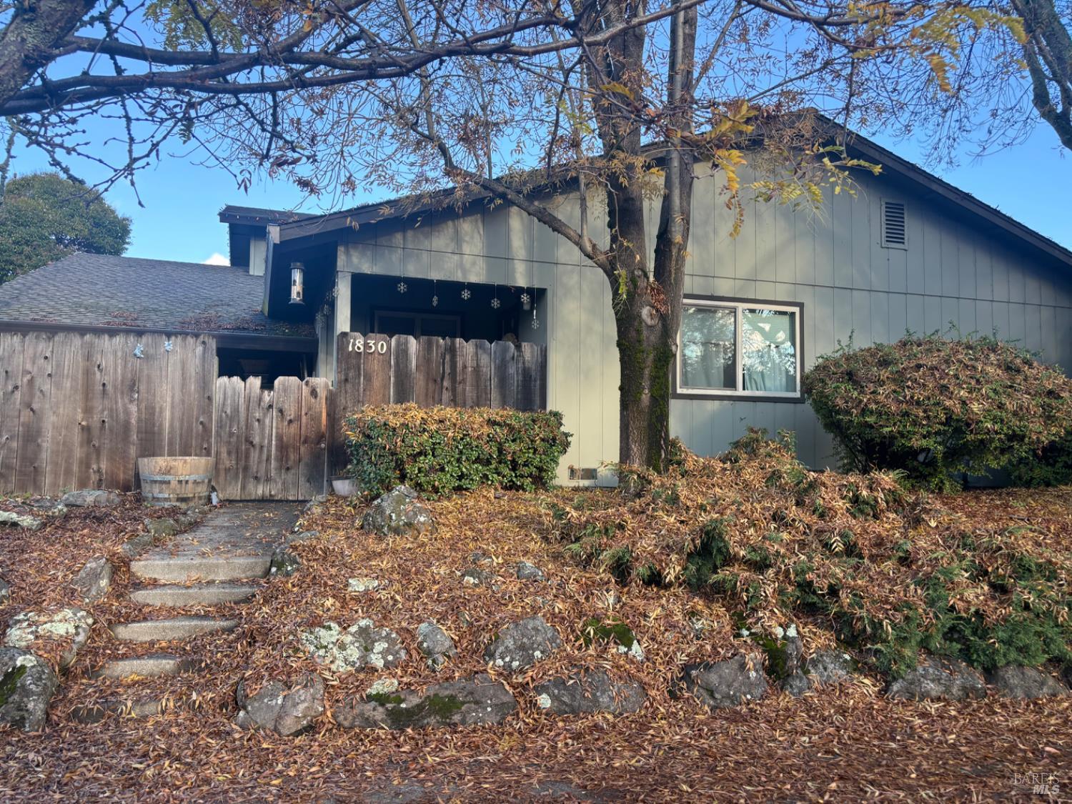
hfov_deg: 67.3
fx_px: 805
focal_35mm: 26
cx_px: 536
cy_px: 402
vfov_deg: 53.1
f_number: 1.6
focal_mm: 5.96
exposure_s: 1/230
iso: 50
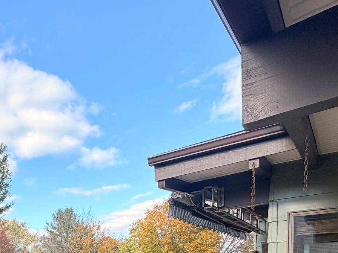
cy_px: 285
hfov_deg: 50.0
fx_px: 312
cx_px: 29
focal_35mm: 32
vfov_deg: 36.5
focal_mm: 2.22
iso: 40
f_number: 2.2
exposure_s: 1/502
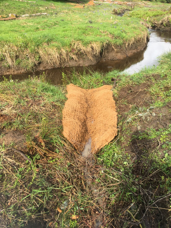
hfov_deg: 48.2
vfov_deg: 61.7
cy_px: 114
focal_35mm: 29
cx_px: 86
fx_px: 191
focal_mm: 4.15
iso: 25
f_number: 2.2
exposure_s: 1/413
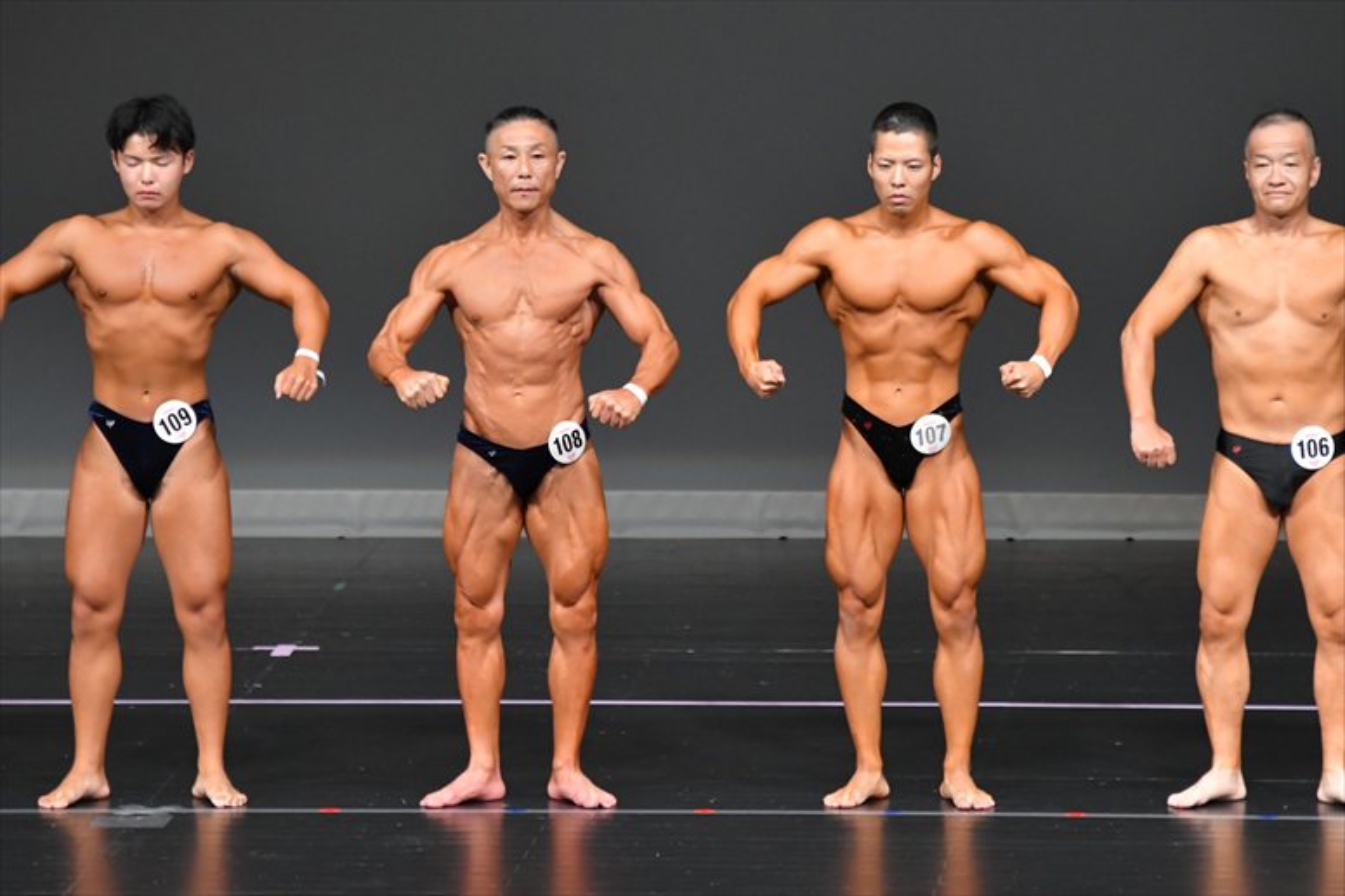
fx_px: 11763
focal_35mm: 315
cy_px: 448
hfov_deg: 6.5
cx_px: 672
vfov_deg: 4.4
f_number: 5.6
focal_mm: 210
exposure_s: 1/400
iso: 4000
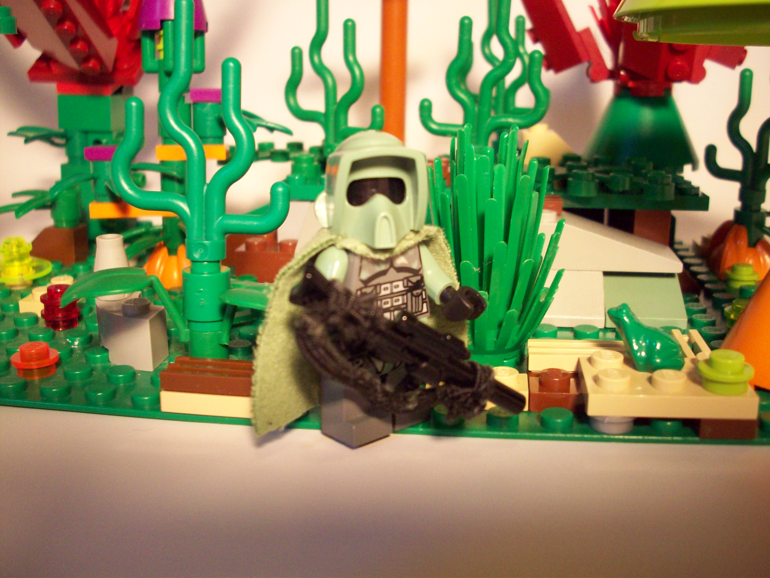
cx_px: 385
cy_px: 289
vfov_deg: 38.7
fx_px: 823
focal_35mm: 37
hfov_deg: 50.1
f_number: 2.8
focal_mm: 6.2
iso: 160
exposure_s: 1/32.1
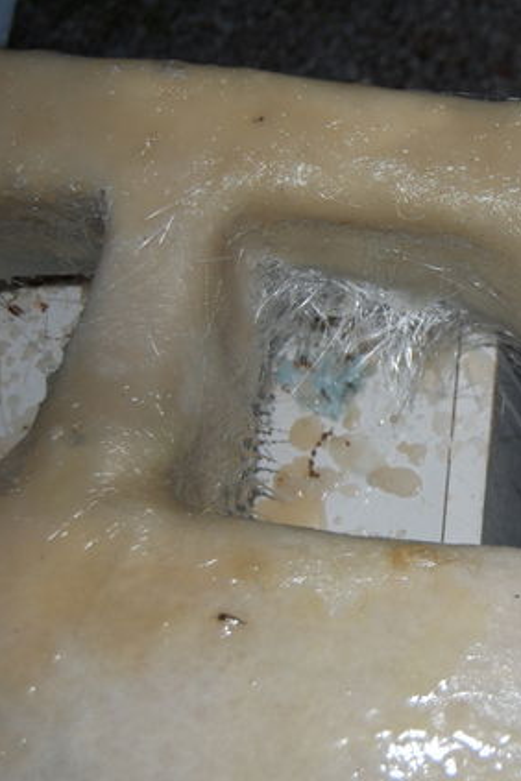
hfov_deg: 21.7
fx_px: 1281
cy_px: 391
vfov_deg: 33.9
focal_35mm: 59
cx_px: 588
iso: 400
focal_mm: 26
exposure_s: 1/60
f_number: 4.2
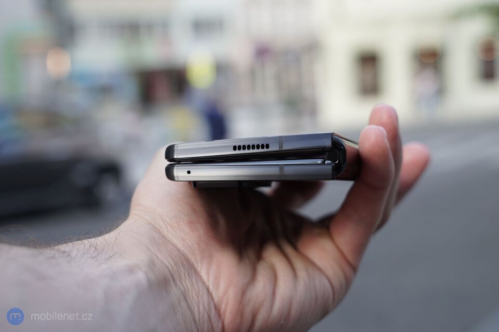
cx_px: 250
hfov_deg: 54.5
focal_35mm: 35
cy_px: 166
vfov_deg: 37.8
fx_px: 485
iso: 125
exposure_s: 1/50
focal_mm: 35
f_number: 4
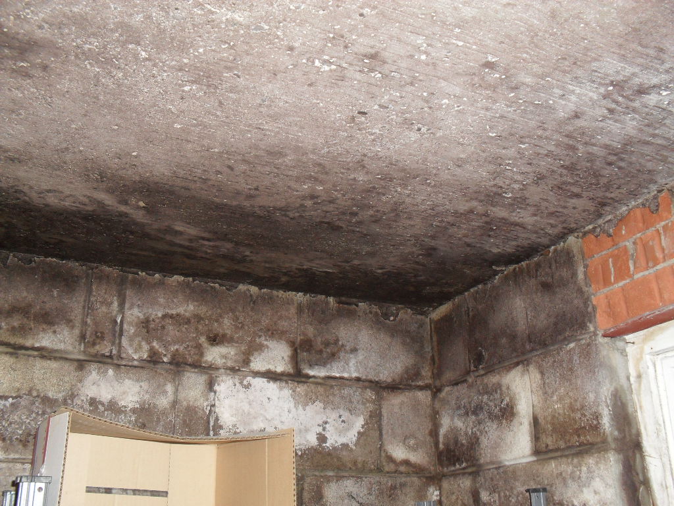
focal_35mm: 35
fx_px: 681
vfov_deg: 40.7
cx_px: 337
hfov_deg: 52.6
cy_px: 253
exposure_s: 1/45
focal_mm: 6.3
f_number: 3.2
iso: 200
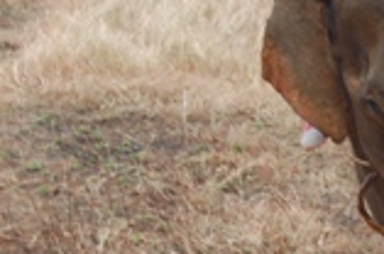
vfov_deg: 6.1
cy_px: 77
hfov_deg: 9.1
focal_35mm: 226
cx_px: 368
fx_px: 2402
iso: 200
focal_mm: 45
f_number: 7.1
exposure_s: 1/200
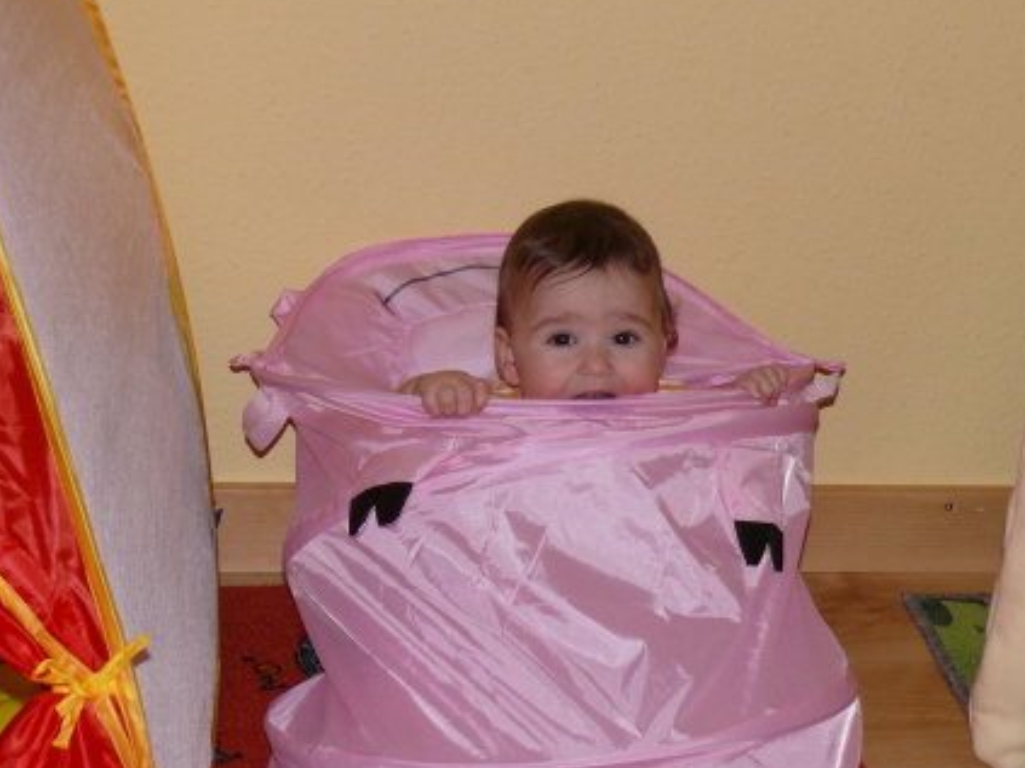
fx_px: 3108
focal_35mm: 105
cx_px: 586
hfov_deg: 18.7
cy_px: 511
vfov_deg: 14.1
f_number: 3.2
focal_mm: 12.2
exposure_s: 1/30
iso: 100
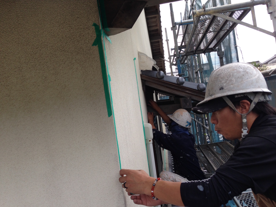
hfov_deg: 55.4
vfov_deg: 42.9
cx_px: 138
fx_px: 263
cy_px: 104
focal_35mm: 33
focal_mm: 4.12
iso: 50
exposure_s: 1/448
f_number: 2.4
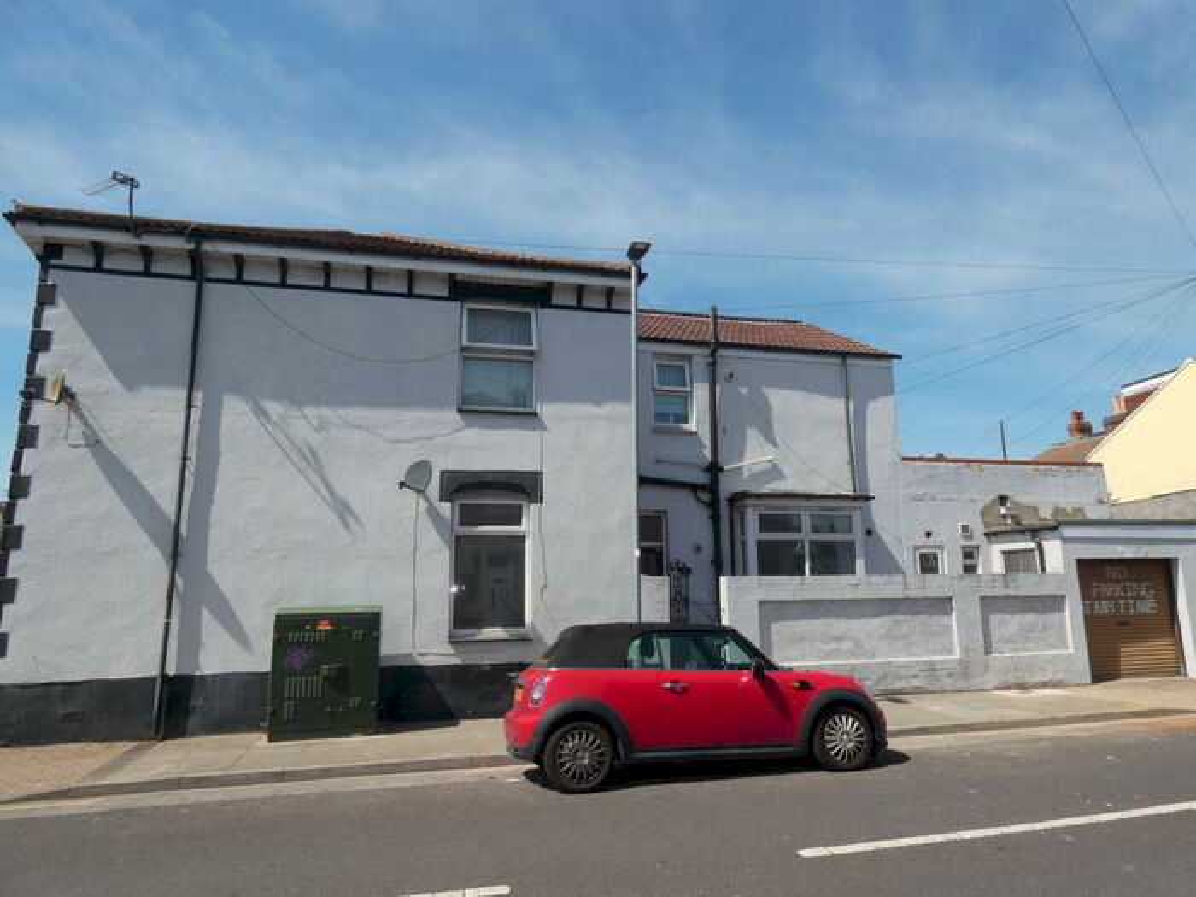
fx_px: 691
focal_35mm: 20
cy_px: 448
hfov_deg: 81.7
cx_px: 598
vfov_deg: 66.0
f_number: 3.5
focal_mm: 3.6
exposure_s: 1/1000
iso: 80
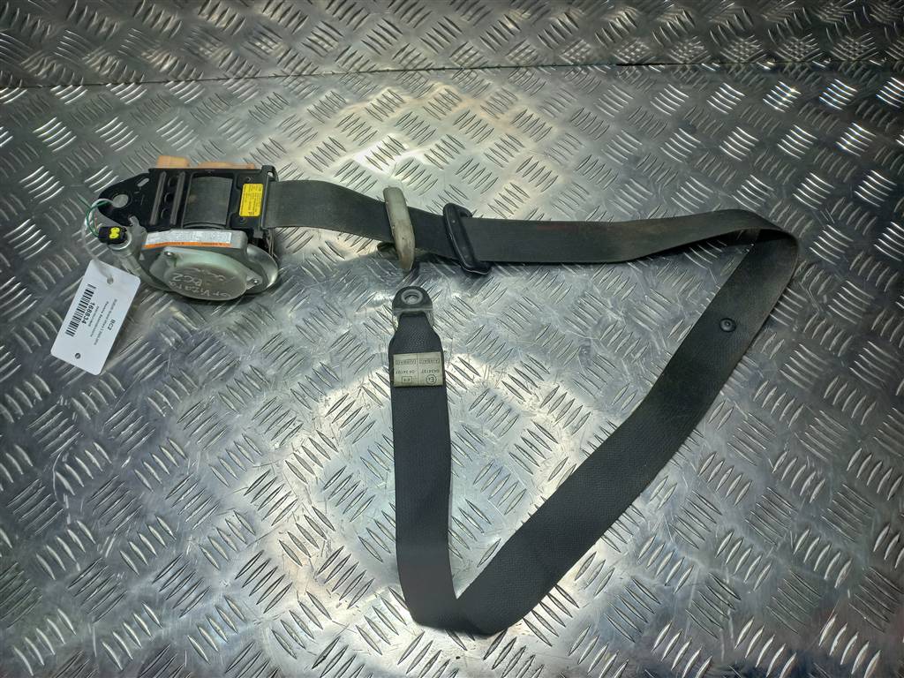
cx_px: 452
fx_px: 653
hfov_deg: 69.4
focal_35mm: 25
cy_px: 339
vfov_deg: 54.9
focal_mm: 4.6
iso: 25
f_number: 1.8
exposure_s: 1/100
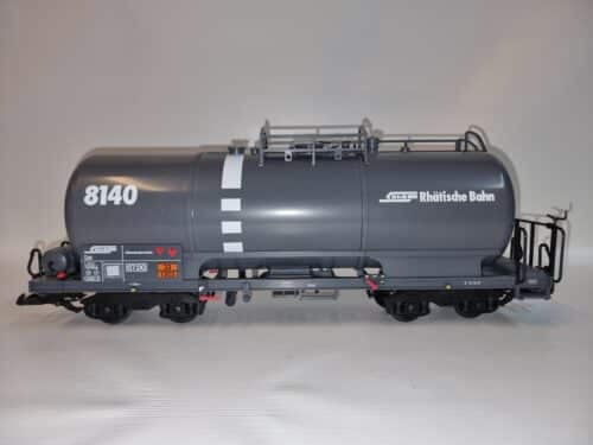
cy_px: 222
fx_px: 411
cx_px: 296
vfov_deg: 56.8
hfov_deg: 71.6
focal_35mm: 24
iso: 160
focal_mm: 6.7
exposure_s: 1/100
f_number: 1.8
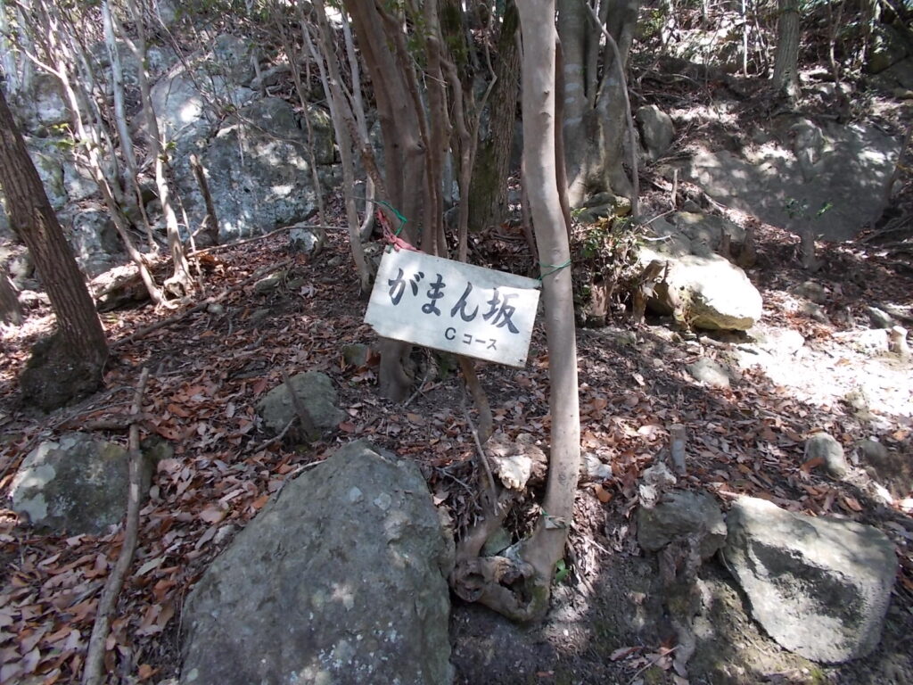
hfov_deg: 67.3
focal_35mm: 26
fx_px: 686
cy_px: 342
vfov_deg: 53.1
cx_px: 456
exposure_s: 1/60
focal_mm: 4.6
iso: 80
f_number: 3.2
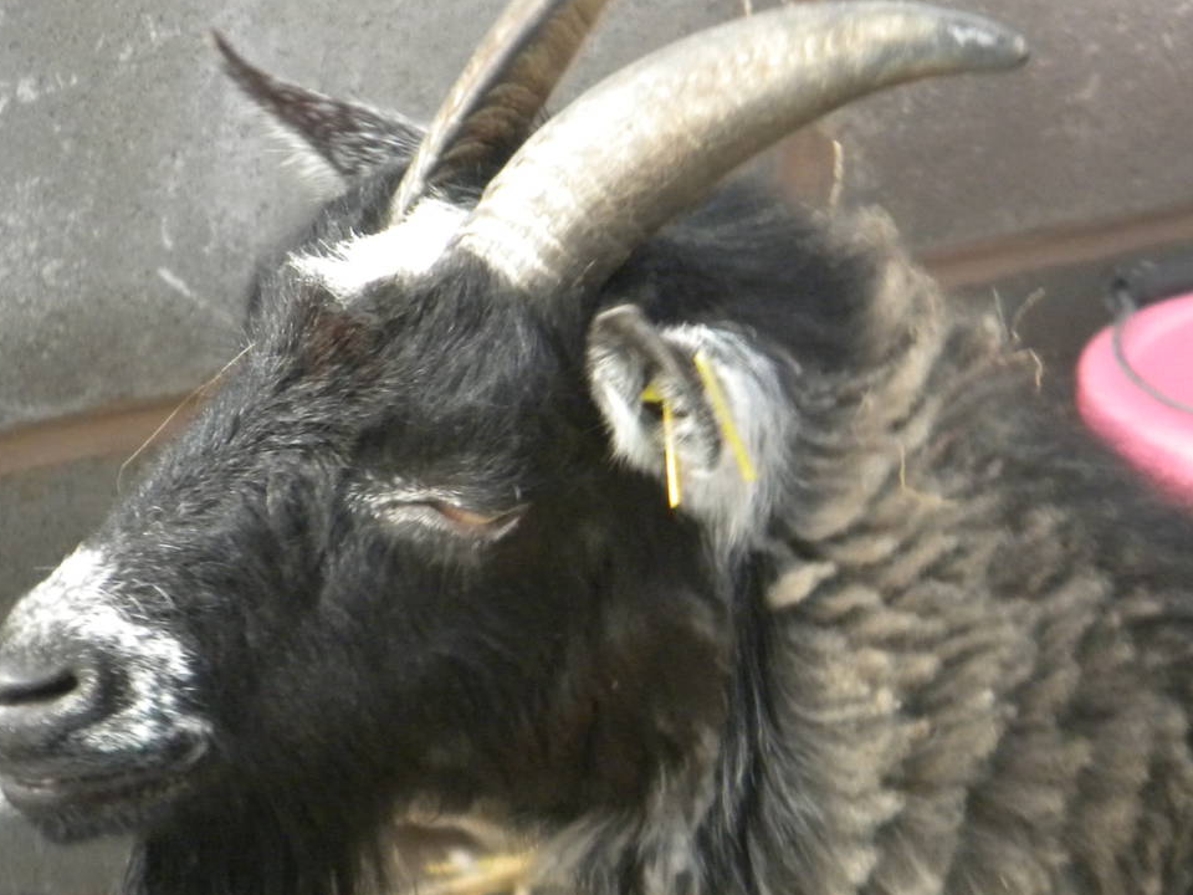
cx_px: 439
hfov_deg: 6.5
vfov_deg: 4.9
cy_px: 525
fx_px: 10511
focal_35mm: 305
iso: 400
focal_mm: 33.1
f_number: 5.2
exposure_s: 1/53.3
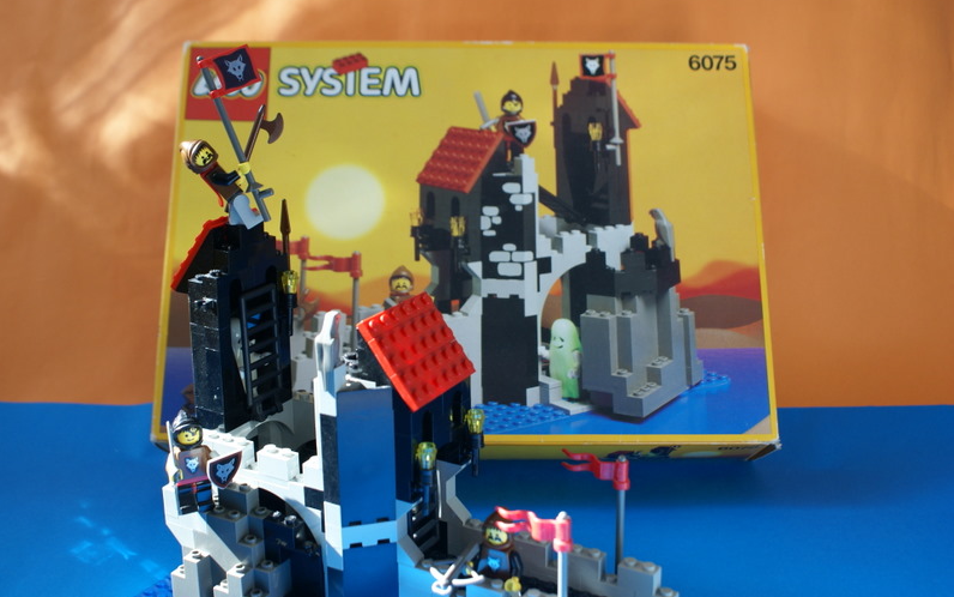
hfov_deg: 49.3
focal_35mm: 40
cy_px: 303
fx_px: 1040
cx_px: 477
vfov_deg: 32.0
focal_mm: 26
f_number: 4.5
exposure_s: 1/50
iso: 160
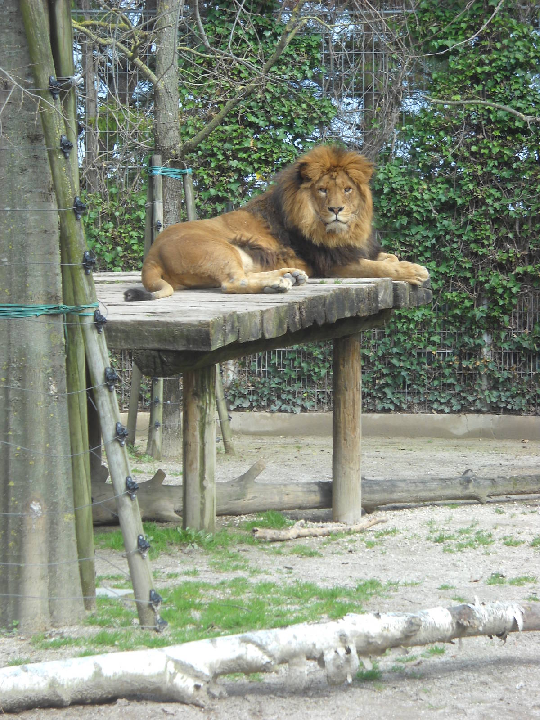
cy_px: 360
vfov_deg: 18.7
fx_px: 2184
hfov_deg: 14.1
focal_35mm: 105
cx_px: 270
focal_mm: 17.48
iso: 64
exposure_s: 1/96
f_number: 5.3
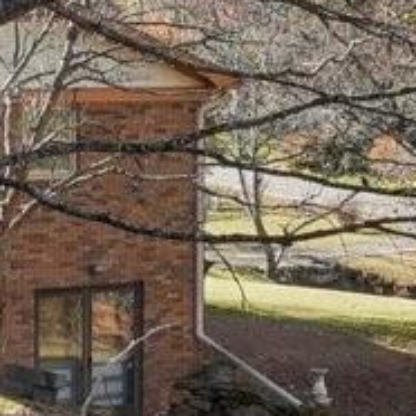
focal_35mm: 140
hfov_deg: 12.1
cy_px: 144
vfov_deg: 12.5
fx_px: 1903
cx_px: -110
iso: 100
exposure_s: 1/100
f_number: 8
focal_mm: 10
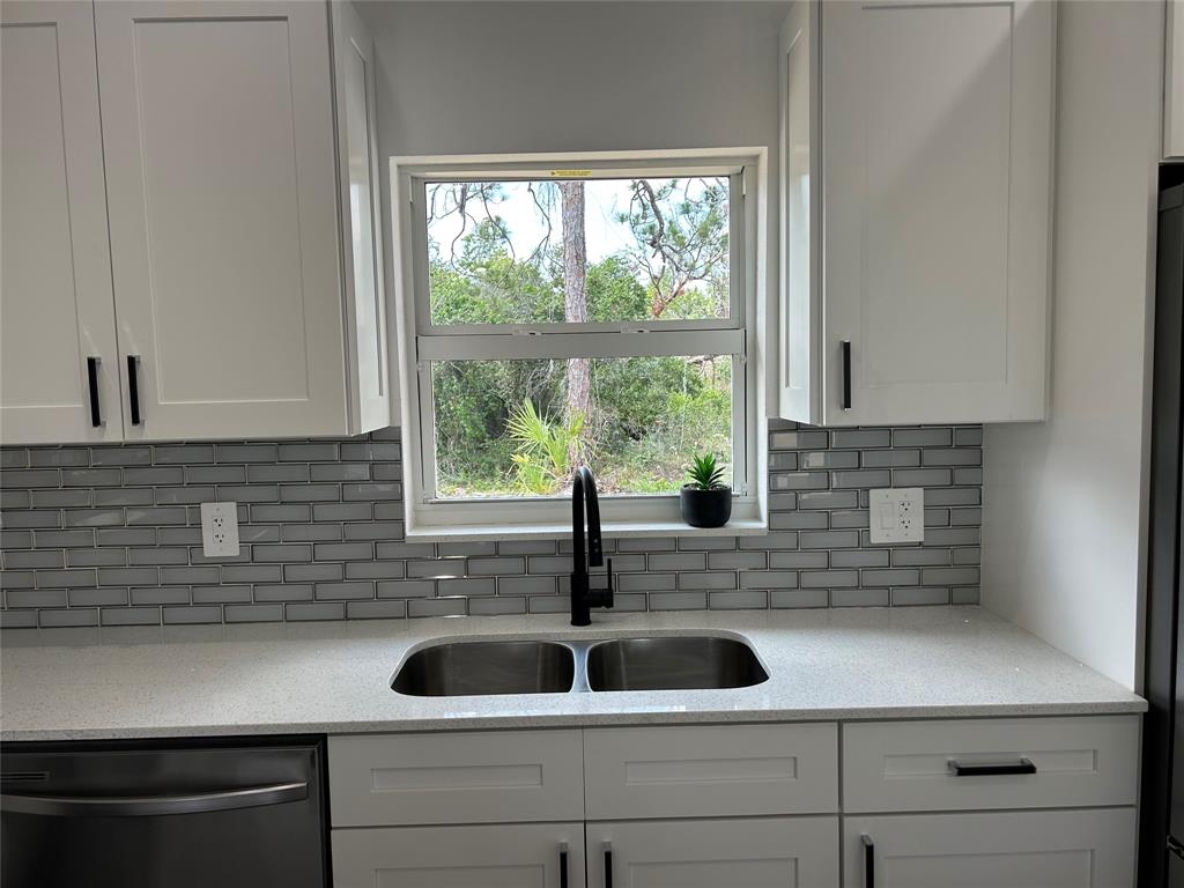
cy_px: 444
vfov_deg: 53.1
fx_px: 889
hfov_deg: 67.3
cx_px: 592
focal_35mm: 26
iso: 50
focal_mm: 5.7
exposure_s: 1/308
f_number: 1.5
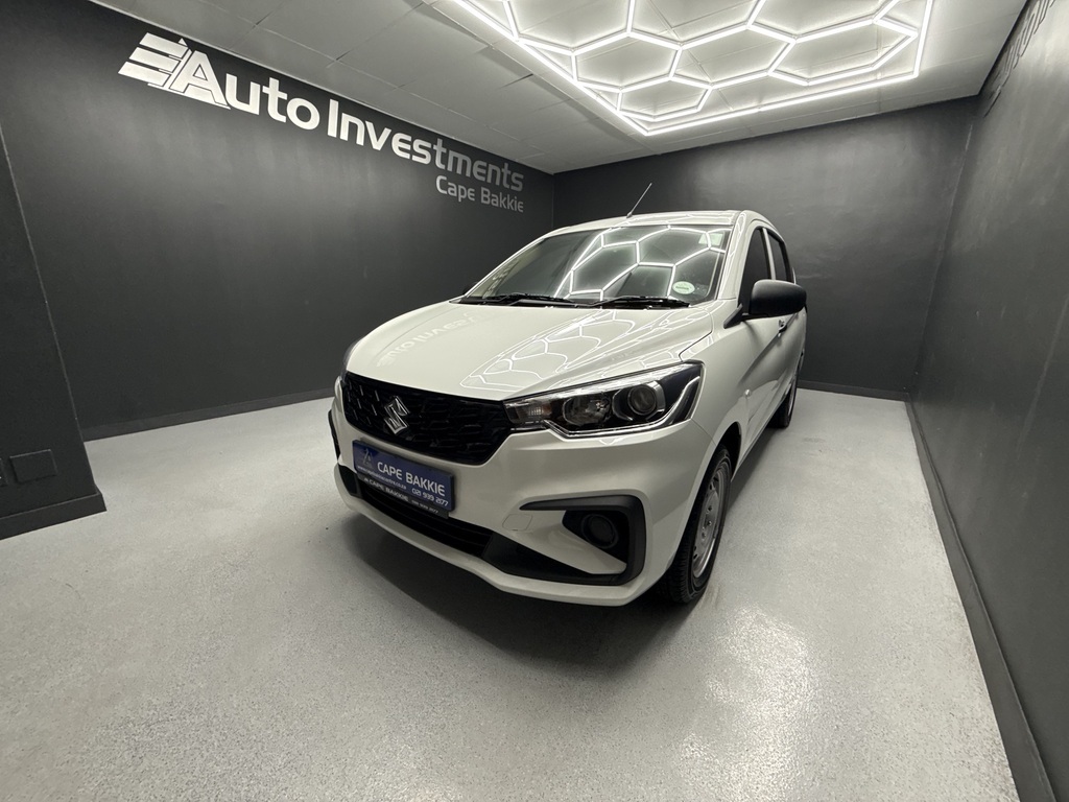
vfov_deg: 85.7
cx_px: 534
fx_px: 432
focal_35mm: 14
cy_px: 401
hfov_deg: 102.1
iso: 125
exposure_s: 1/100
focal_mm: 2.22
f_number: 2.2
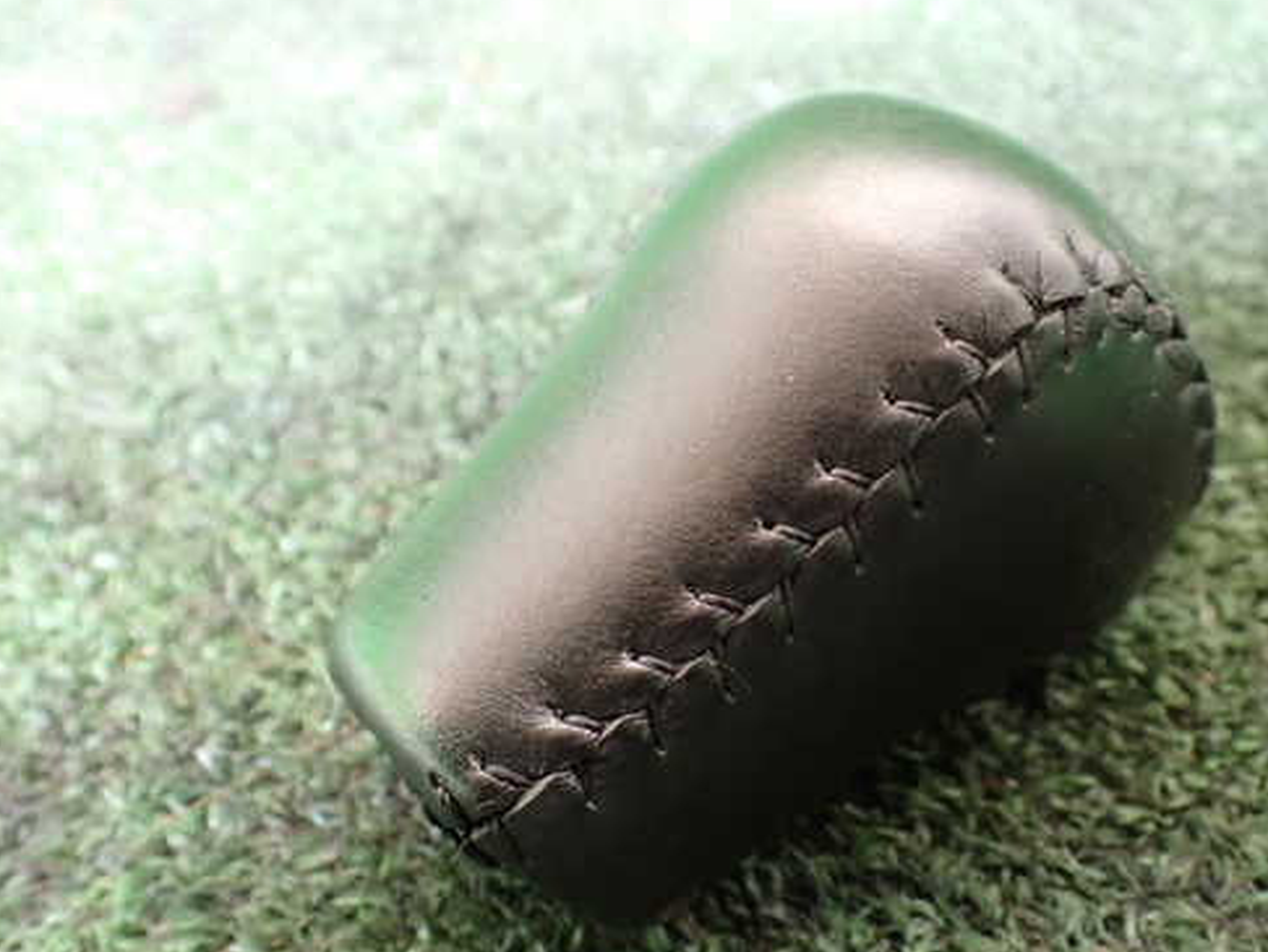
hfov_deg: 49.8
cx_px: 762
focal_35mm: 37
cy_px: 462
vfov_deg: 38.7
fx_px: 1356
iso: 800
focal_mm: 5.4
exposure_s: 1/60
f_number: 2.3
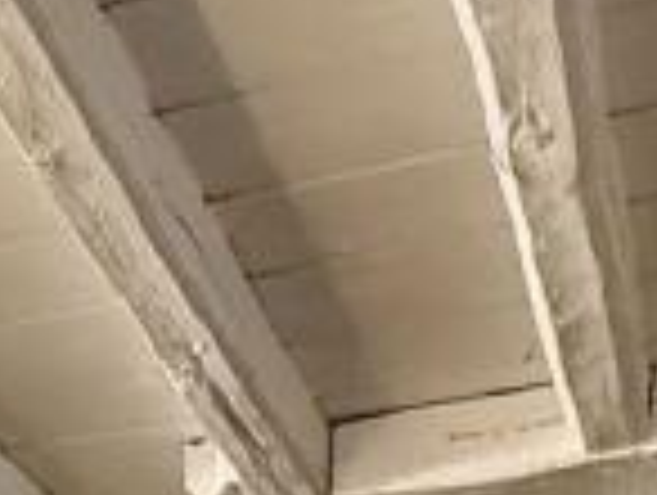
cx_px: 18
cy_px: 1404
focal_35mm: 98
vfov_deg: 11.0
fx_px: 1863
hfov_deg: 19.5
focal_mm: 2.22
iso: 500
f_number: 2.2
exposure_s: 1/50
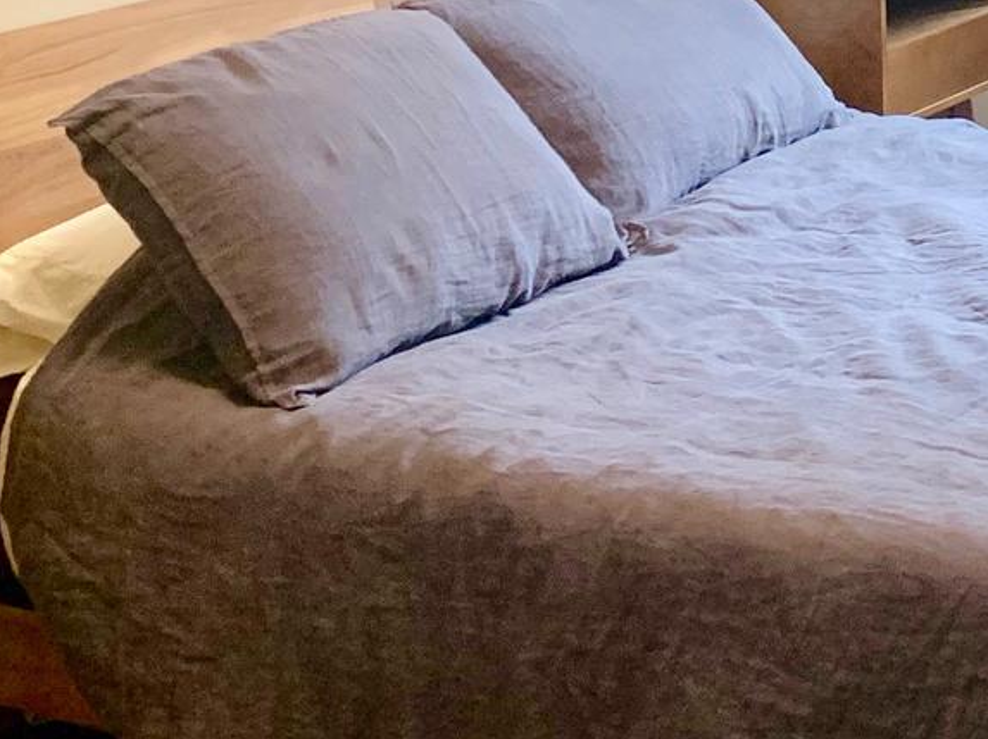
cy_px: -252
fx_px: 2653
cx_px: 1088
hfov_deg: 20.1
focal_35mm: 93
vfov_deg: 15.1
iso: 160
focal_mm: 4.25
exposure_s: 1/60
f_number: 1.8
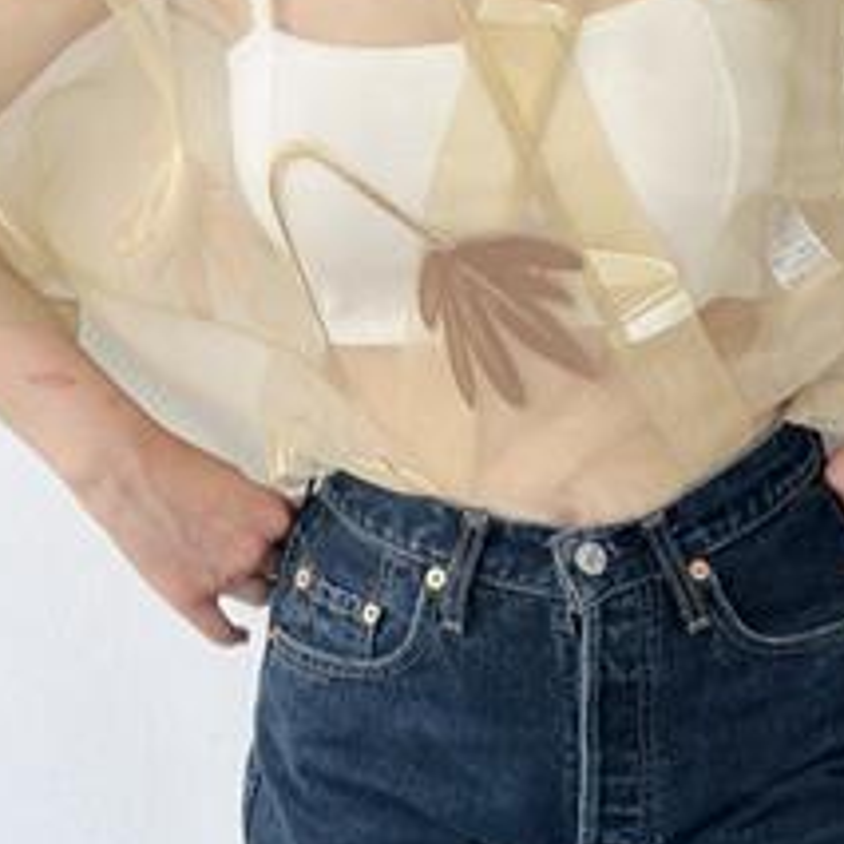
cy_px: -81
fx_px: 2924
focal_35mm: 106
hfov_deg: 16.4
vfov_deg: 16.0
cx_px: 614
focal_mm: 6.86
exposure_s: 1/248
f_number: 1.78
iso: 80
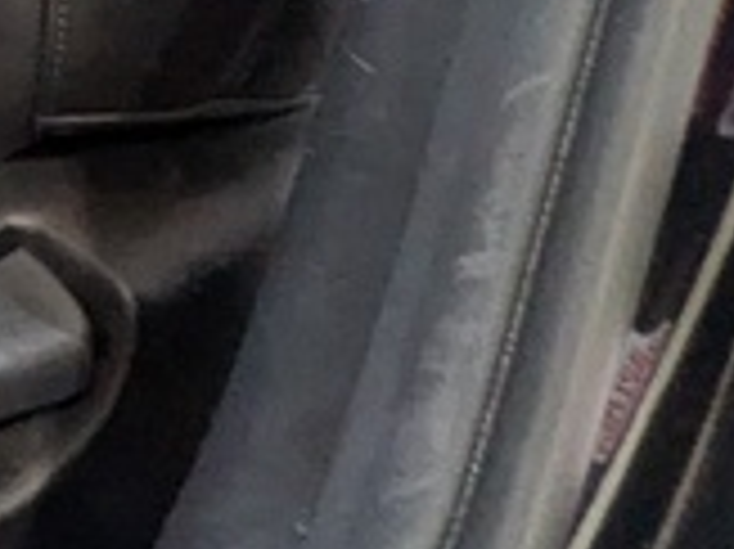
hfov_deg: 11.5
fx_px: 1865
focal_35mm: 88
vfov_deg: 13.2
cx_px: -1473
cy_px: -711
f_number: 2.2
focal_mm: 1.83
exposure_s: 1/25
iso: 68
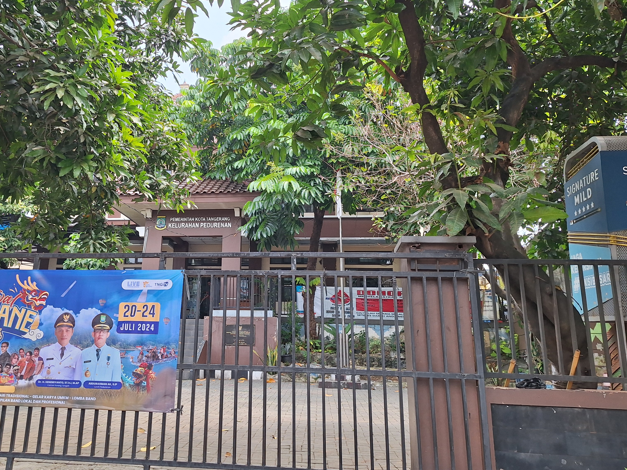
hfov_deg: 57.6
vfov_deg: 45.3
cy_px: 196
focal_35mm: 31
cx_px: 233
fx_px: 561
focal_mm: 5.54
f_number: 1.8
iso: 40
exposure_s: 1/352
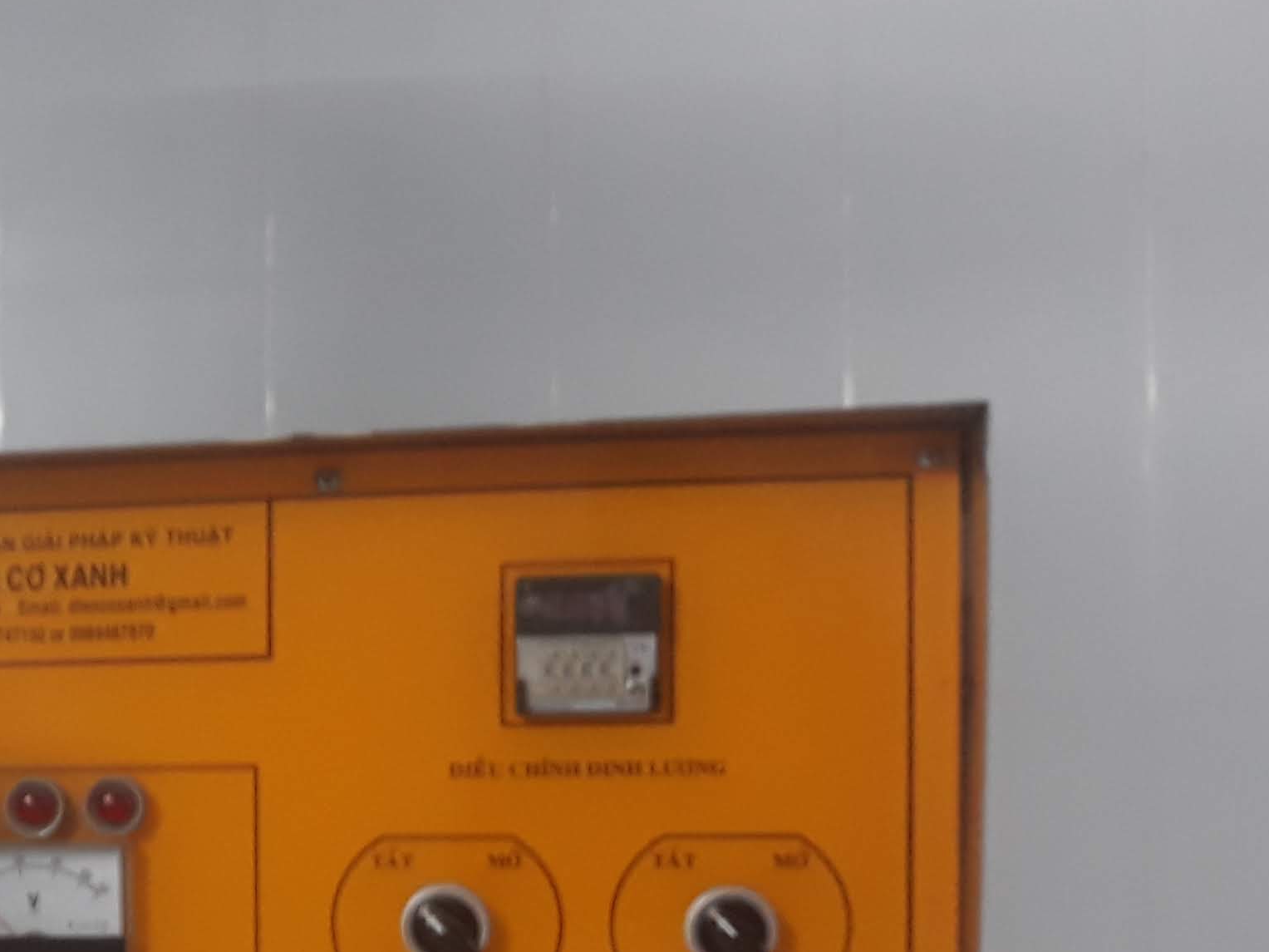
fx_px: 2676
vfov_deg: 19.8
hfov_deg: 23.8
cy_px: 866
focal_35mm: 73
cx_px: -334
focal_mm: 3.71
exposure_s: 1/25
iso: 160
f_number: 1.7
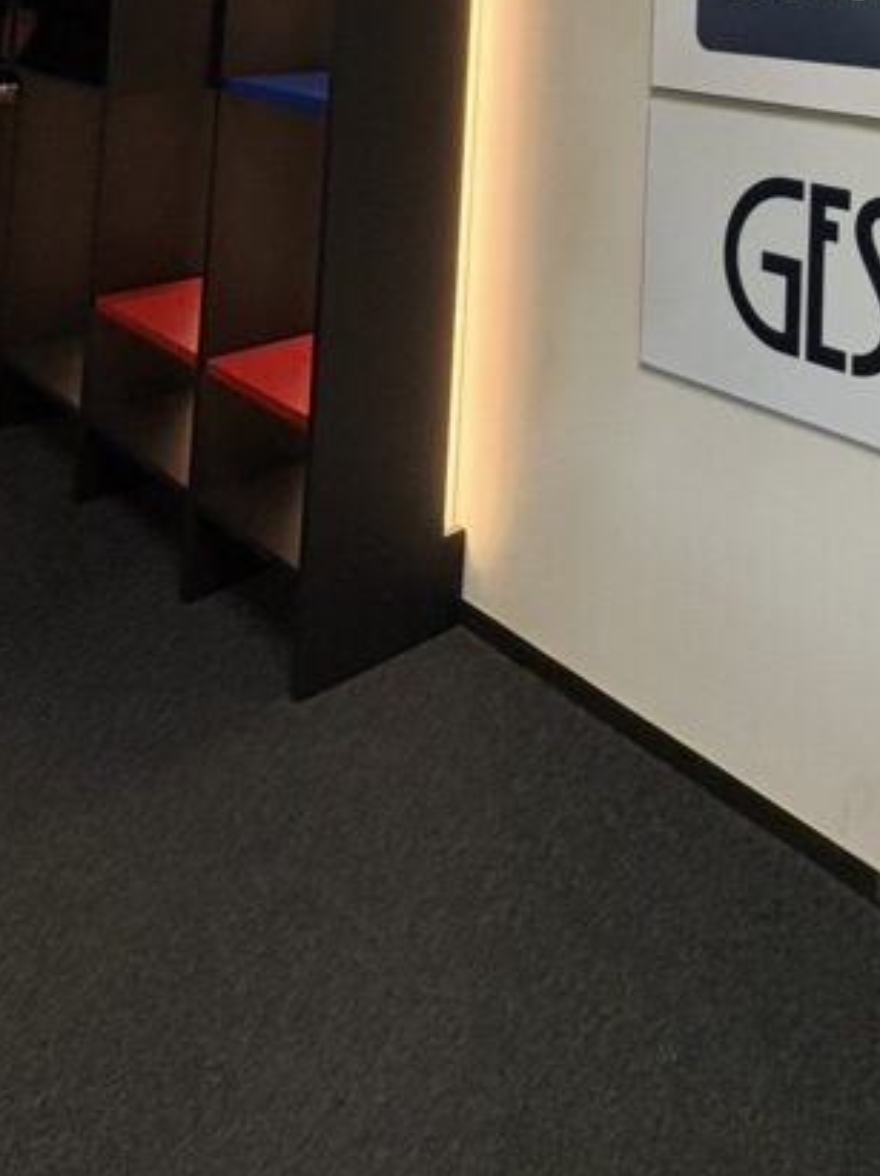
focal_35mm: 35
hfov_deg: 37.2
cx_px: 840
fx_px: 1188
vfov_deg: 41.5
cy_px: -129
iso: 200
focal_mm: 2.22
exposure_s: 1/50
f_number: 2.2
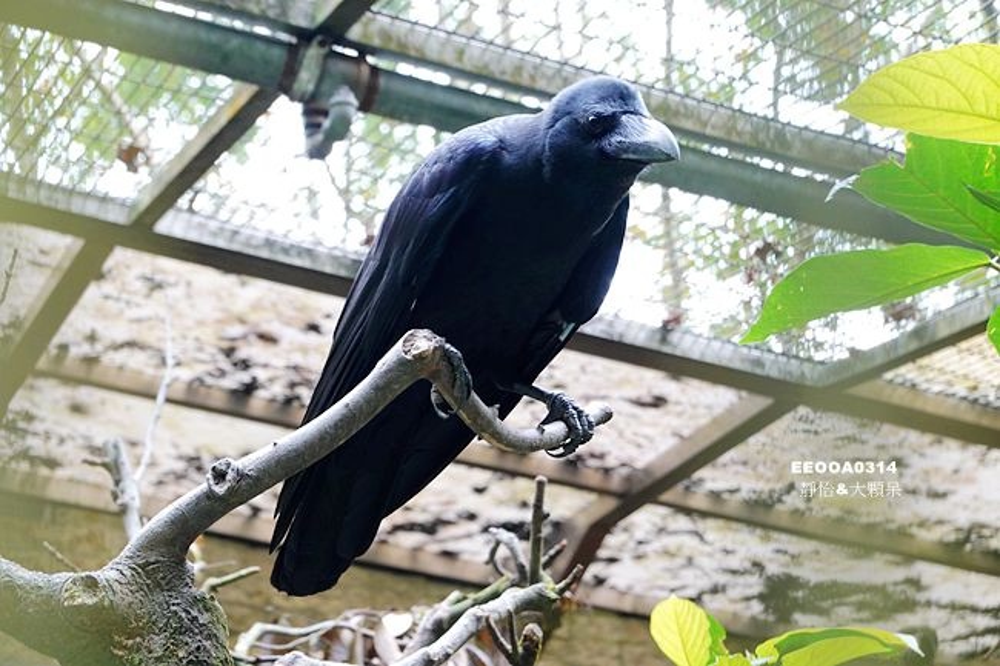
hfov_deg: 22.9
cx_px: 500
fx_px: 2471
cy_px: 333
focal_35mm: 89
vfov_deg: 15.4
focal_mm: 32.7
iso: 800
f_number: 4
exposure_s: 1/20
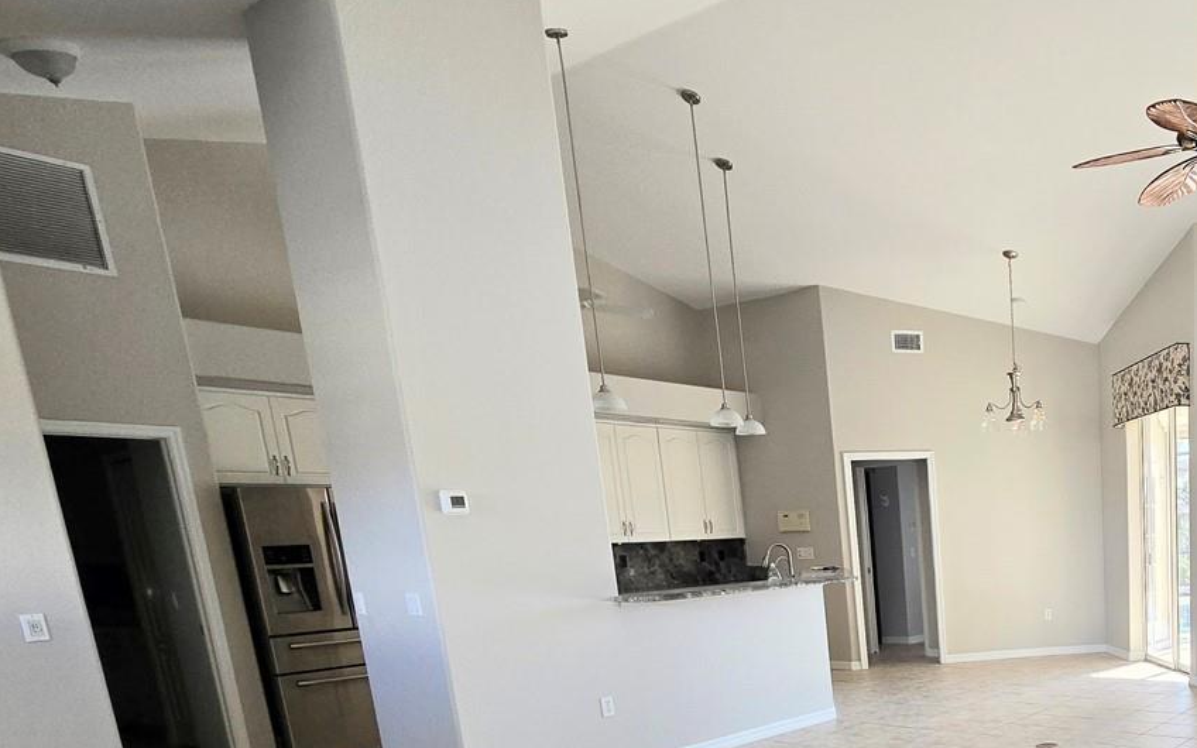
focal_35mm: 26
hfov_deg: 60.6
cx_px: 1059
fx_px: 848
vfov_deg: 42.1
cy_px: 725
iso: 80
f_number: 2.2
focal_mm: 2.2
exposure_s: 1/60
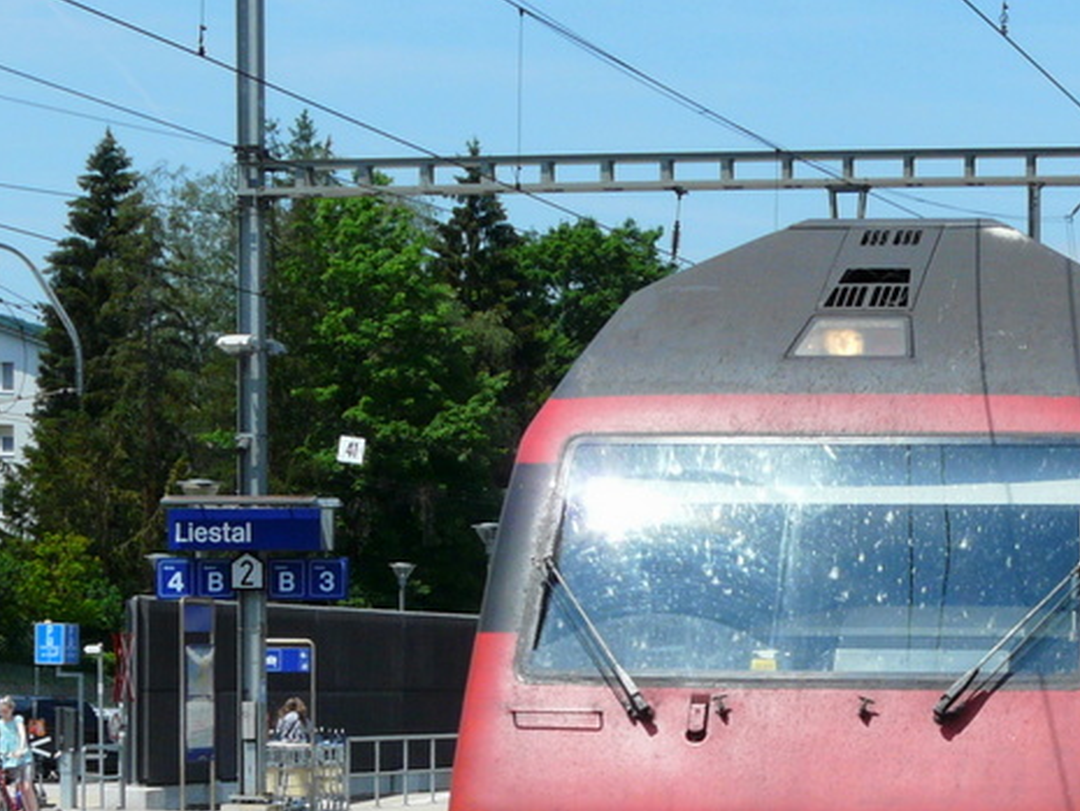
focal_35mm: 142
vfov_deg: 10.4
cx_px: 1043
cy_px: 755
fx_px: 4431
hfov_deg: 13.7
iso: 100
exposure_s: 1/400
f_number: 6.3
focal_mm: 10.8
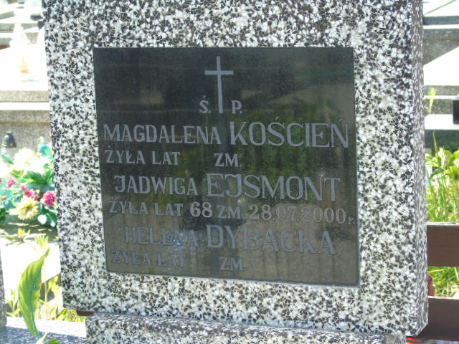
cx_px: 230
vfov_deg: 13.7
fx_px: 1432
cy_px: 172
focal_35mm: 108
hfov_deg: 18.2
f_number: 4.4
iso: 80
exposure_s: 1/100
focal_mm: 19
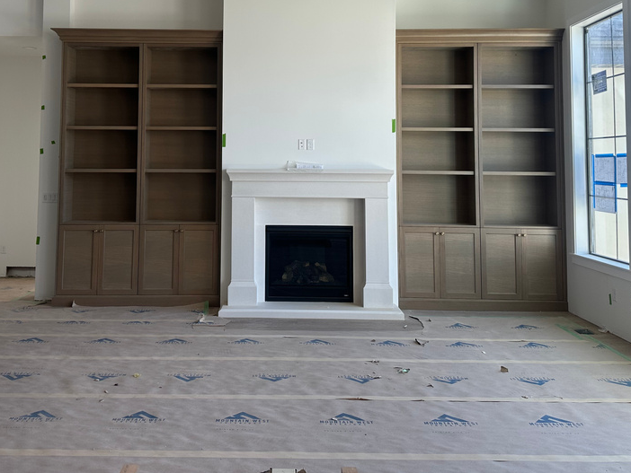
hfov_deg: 52.4
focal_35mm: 35
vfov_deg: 39.8
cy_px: 131
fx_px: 638
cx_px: 270
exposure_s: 1/169
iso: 64
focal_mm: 6.86
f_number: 1.78
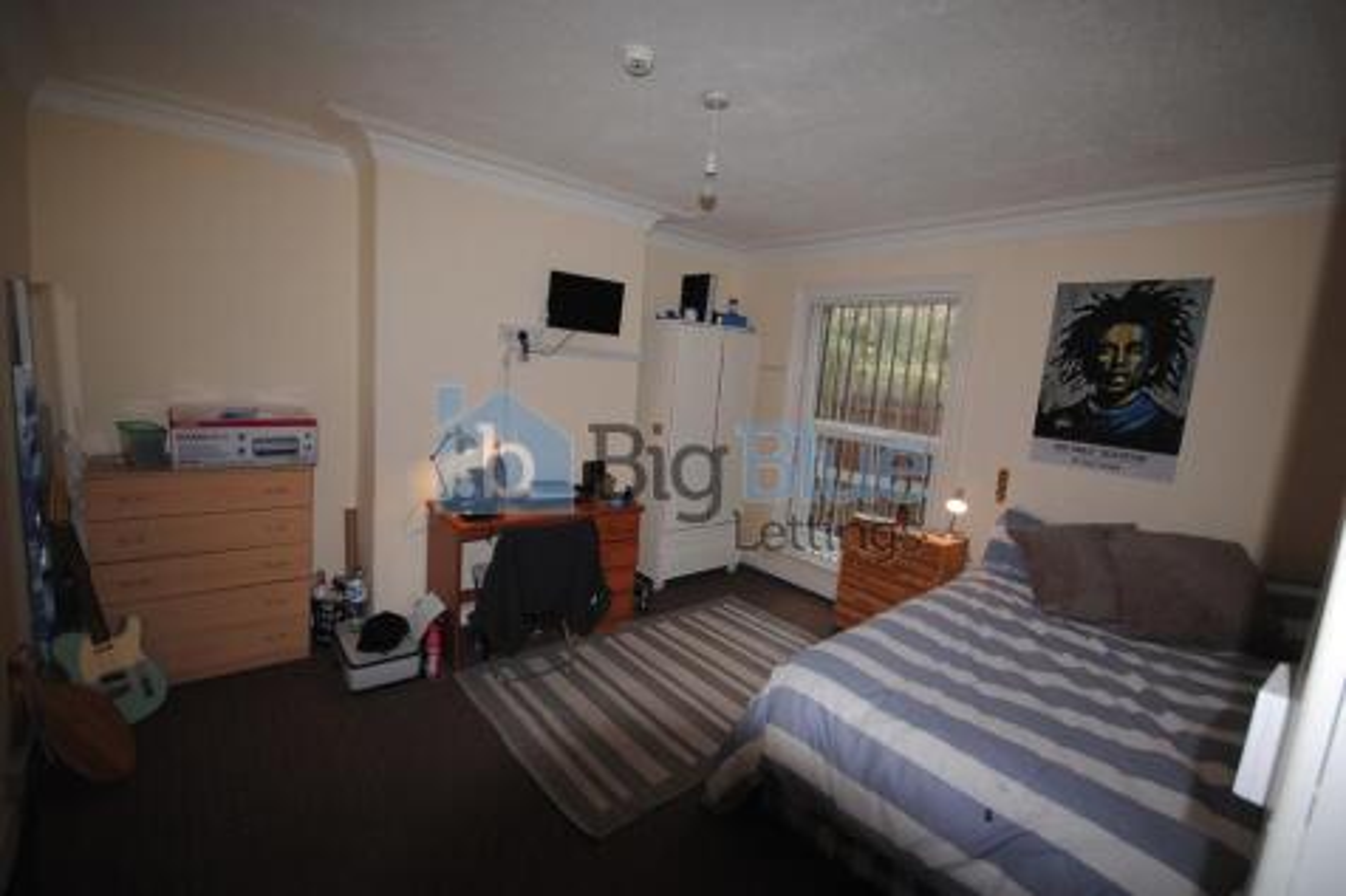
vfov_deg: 77.3
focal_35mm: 15
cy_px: 448
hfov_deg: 100.4
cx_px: 673
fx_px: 561
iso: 200
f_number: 4
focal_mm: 10
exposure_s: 1/60
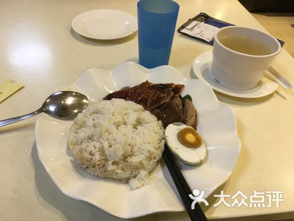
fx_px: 246
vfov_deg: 48.2
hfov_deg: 61.7
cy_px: 110
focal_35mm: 29
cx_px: 147
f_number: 2.2
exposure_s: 1/33
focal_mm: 4.15
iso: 50
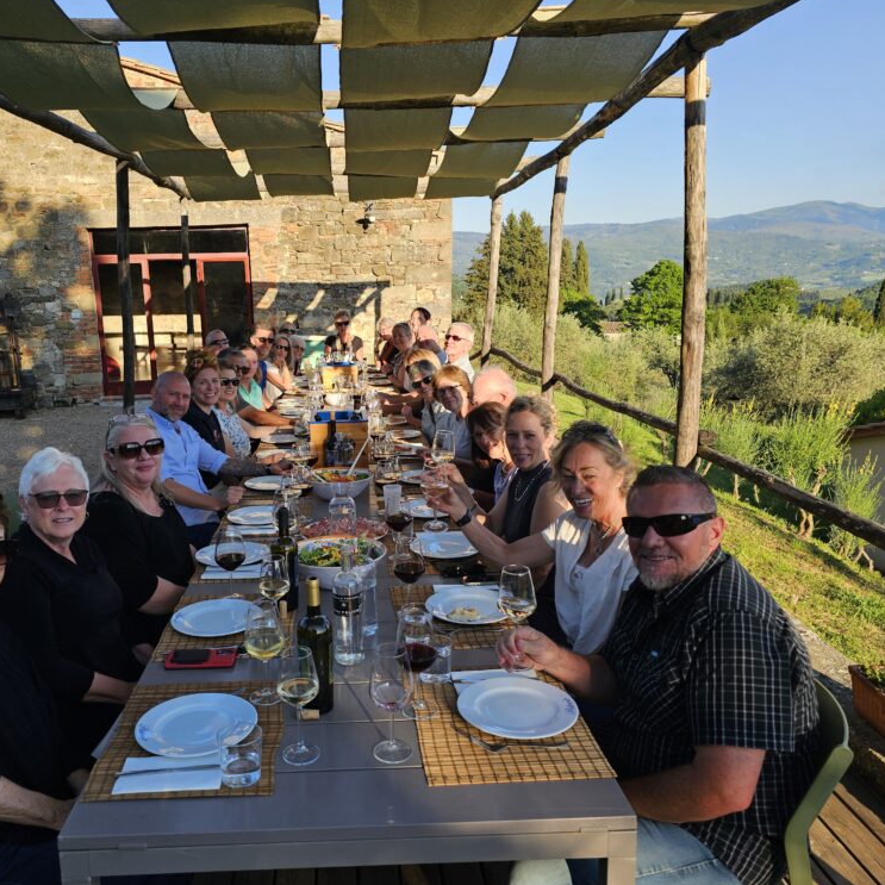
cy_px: 441
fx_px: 810
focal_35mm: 28
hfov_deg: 57.0
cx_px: 375
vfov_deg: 57.3
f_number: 1.7
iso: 10
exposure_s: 1/251
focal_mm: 6.3
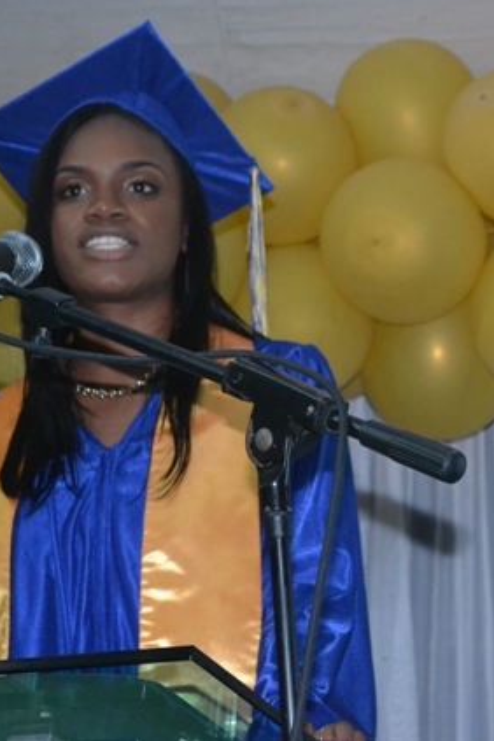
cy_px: 369
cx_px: 413
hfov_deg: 10.9
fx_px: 2568
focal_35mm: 125
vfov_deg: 16.4
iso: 3200
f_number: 5.6
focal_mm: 55
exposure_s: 1/60
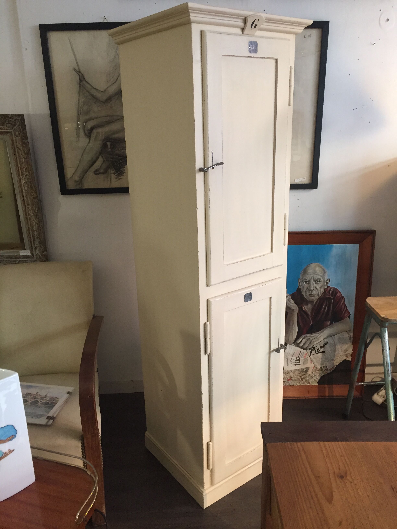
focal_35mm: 29
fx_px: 443
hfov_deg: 48.2
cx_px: 198
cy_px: 264
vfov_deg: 61.7
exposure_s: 1/33
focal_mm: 4.15
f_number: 2.2
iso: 160
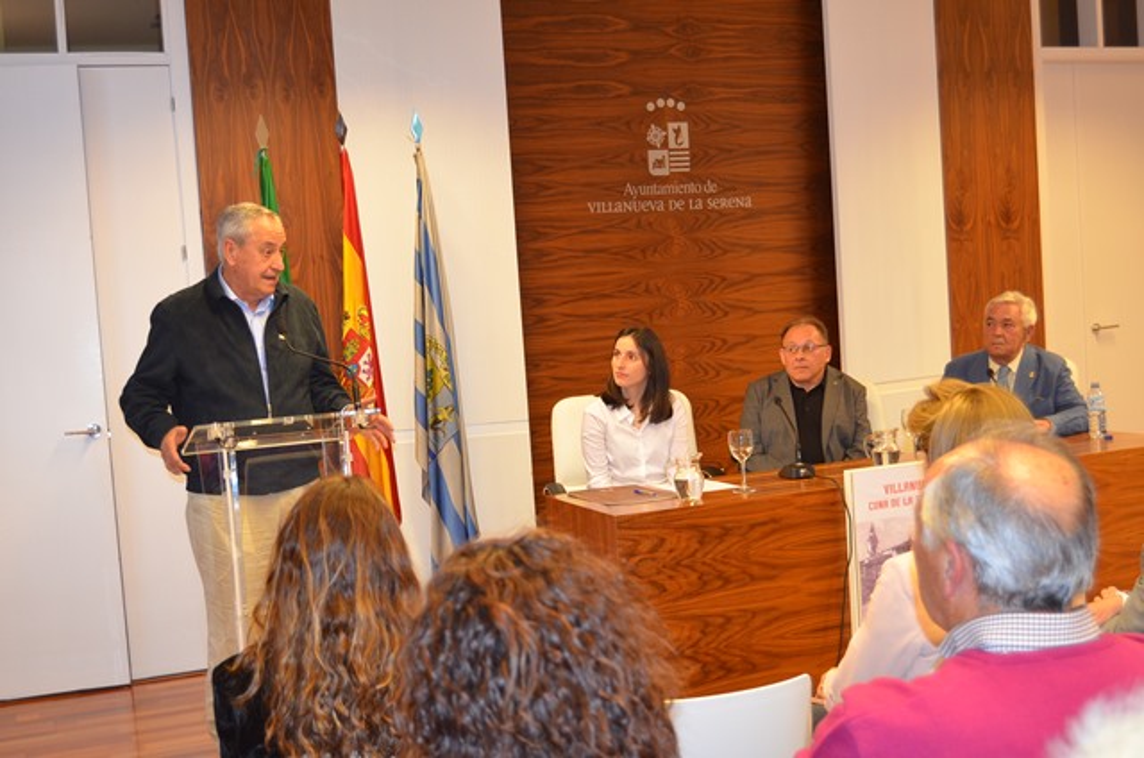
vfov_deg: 28.8
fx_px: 1475
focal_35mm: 46
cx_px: 572
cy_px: 379
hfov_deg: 42.4
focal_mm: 31
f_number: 4.2
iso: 1000
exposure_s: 1/60
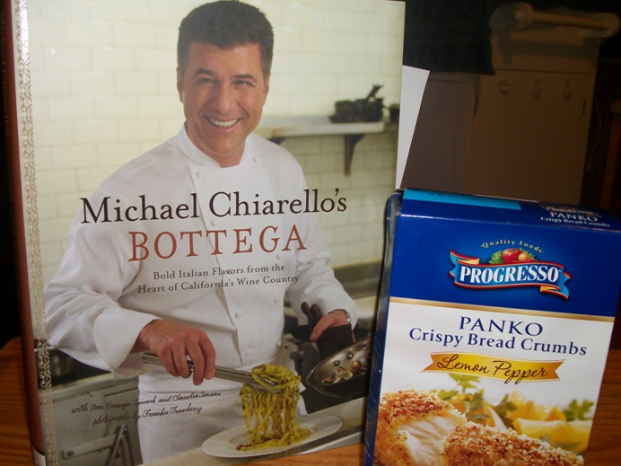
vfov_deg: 38.6
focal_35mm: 37
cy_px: 259
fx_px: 664
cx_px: 280
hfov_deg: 50.1
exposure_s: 1/30
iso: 80
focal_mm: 5.7
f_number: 2.9
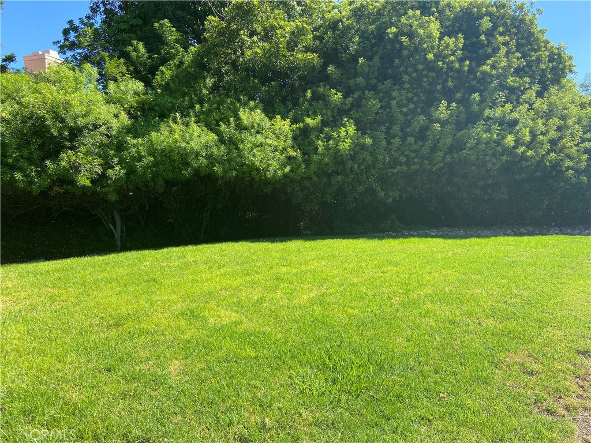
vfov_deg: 53.1
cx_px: 296
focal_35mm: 26
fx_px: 444
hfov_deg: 67.3
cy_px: 222
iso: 32
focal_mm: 4.25
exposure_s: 1/973
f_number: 1.8
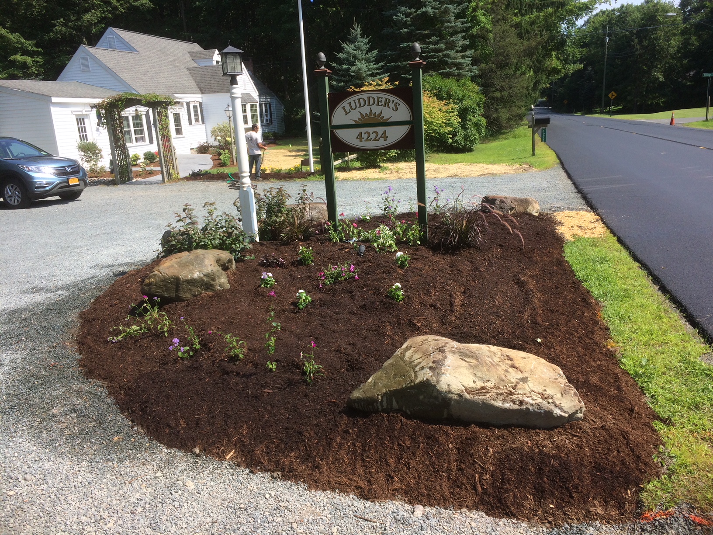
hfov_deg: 61.7
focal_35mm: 29
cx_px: 356
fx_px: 597
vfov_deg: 48.2
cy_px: 268
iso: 32
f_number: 2.2
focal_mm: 4.15
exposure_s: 1/1244
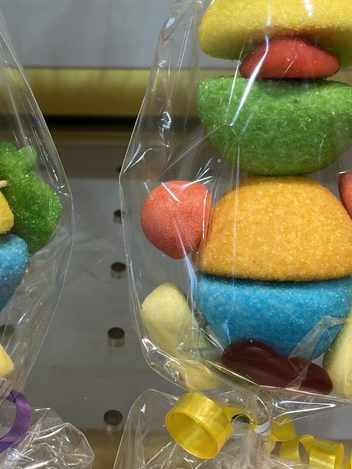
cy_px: 167
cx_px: 66
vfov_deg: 32.0
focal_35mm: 60
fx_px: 813
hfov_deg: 24.0
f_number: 1.8
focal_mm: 4.25
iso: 50
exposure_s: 1/100
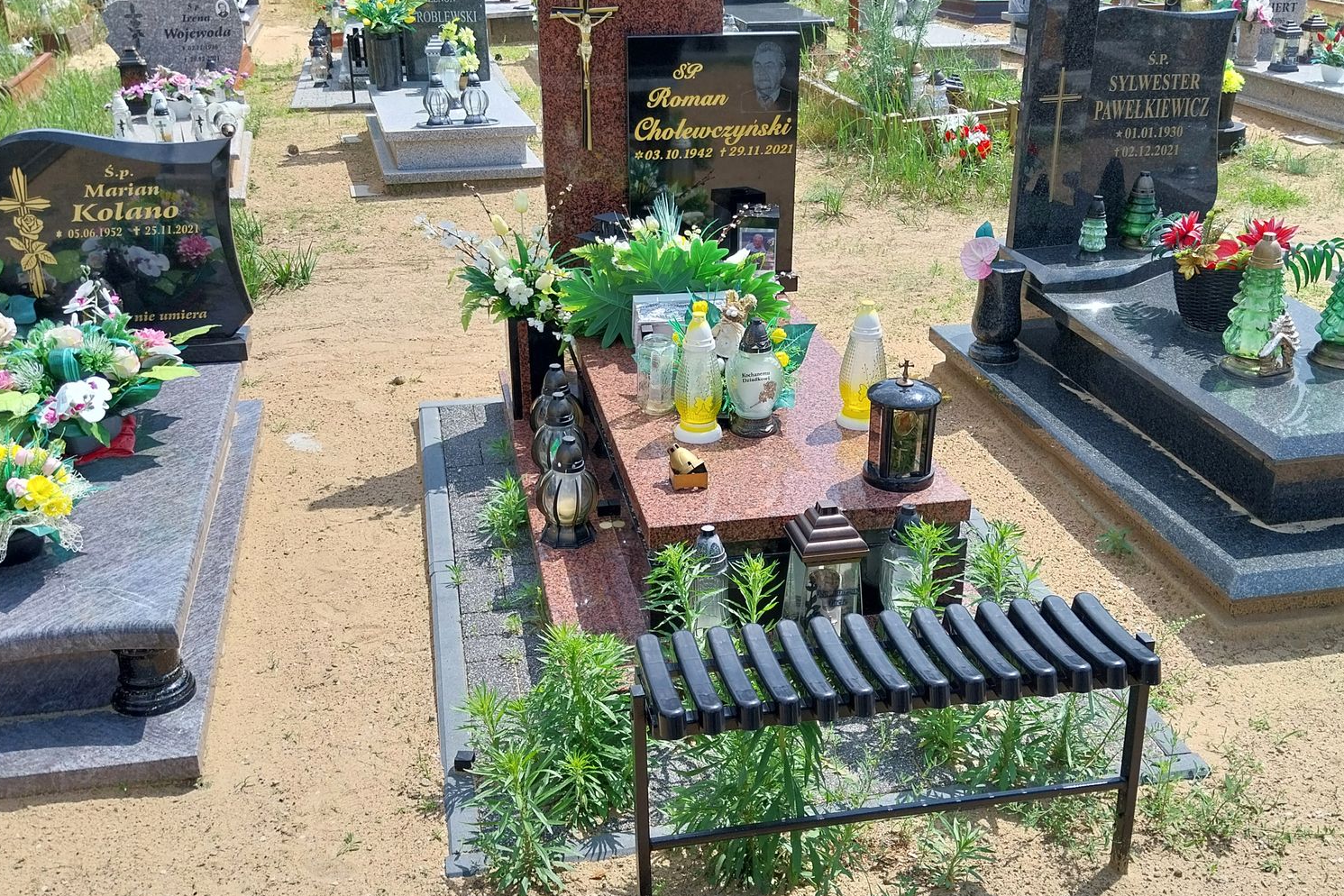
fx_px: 1381
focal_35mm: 37
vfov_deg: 35.9
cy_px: 429
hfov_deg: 51.9
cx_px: 683
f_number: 1.8
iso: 25
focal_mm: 4
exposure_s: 1/852
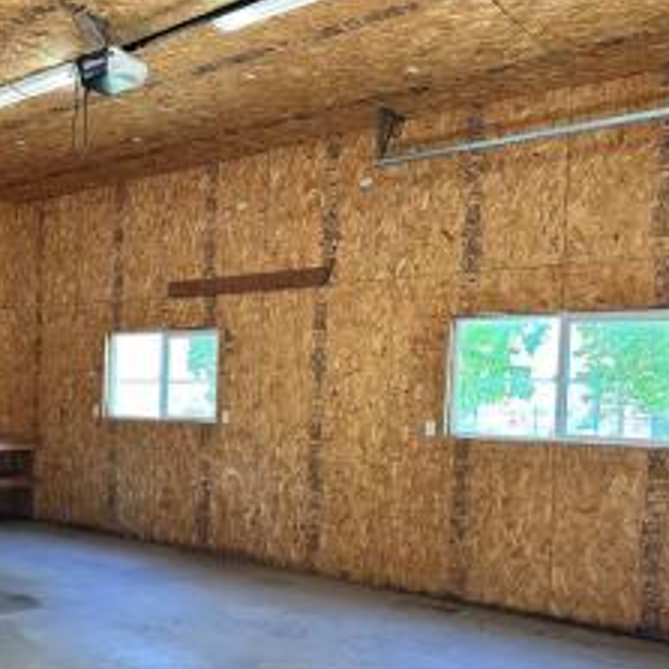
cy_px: 417
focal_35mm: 38
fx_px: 831
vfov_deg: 43.5
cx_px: 144
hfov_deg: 42.1
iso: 250
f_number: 1.78
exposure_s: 1/90
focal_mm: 6.86
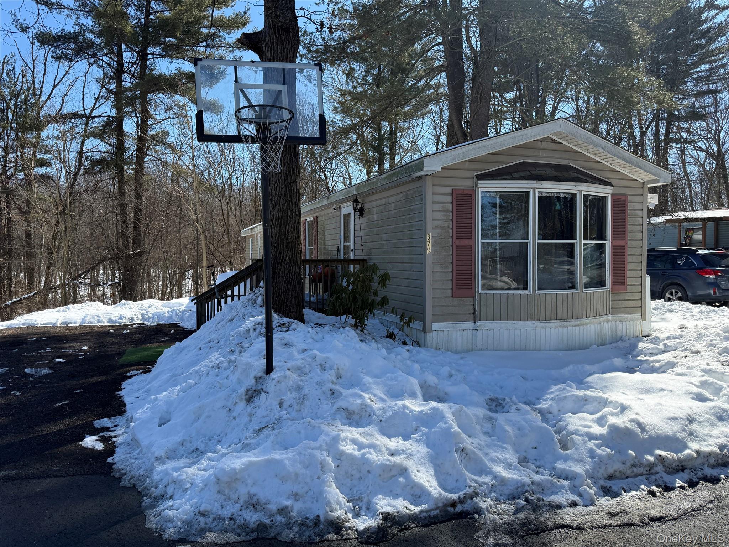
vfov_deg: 56.8
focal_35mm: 24
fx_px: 505
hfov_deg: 71.6
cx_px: 364
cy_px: 274
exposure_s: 1/3953
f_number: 1.78
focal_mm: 6.76
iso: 100
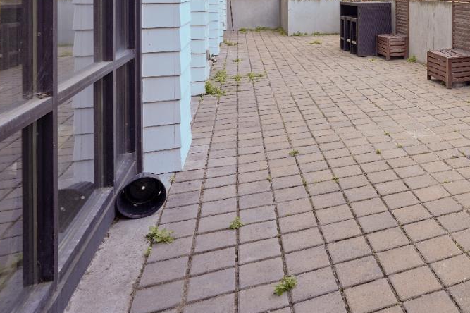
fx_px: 470
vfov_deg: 33.4
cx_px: 473
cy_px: -6
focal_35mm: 36
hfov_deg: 44.8
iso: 100
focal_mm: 16
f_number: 8
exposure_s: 1/3
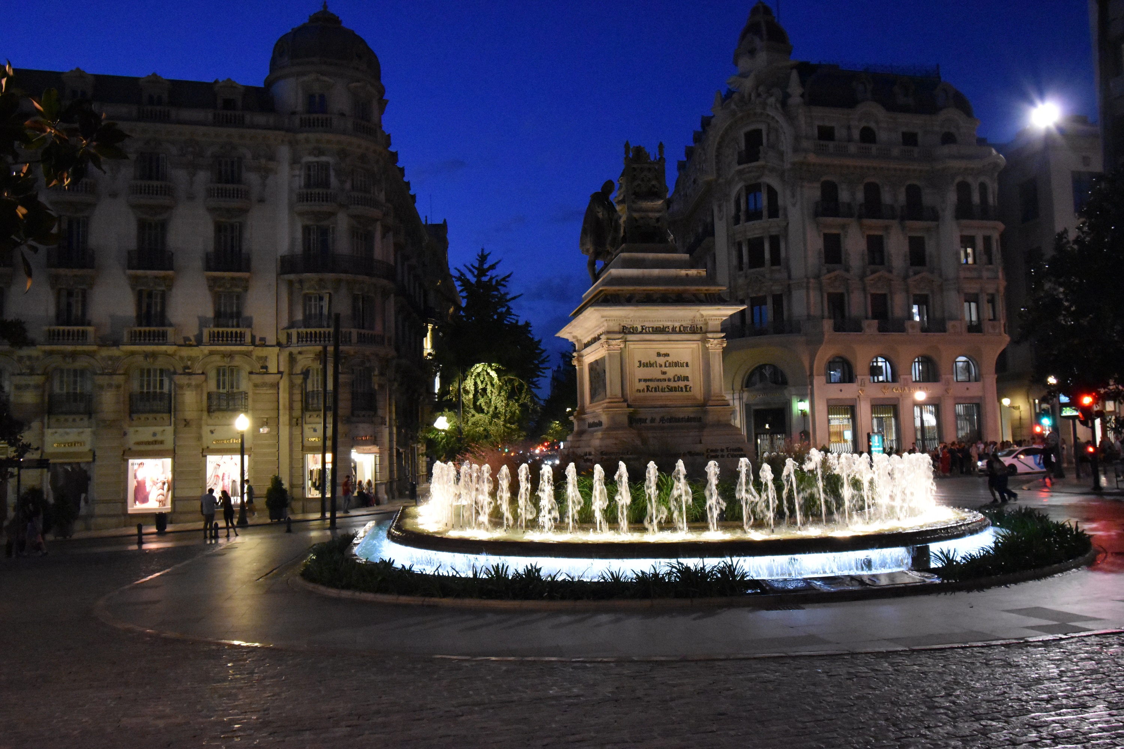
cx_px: 562
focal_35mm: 30
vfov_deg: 43.6
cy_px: 374
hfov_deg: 61.9
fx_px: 937
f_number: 5.6
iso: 7200
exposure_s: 1/60
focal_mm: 20
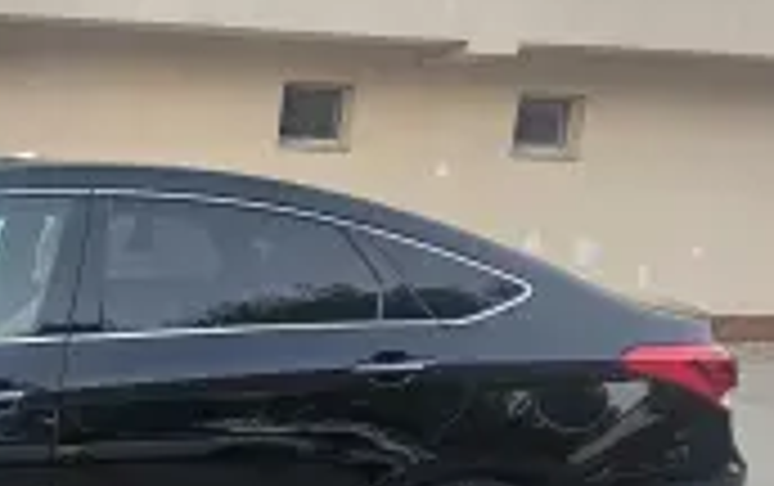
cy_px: 495
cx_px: -27
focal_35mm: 51
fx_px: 1077
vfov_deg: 24.2
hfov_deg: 35.2
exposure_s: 1/120
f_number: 1.7
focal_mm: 6.3
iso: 800
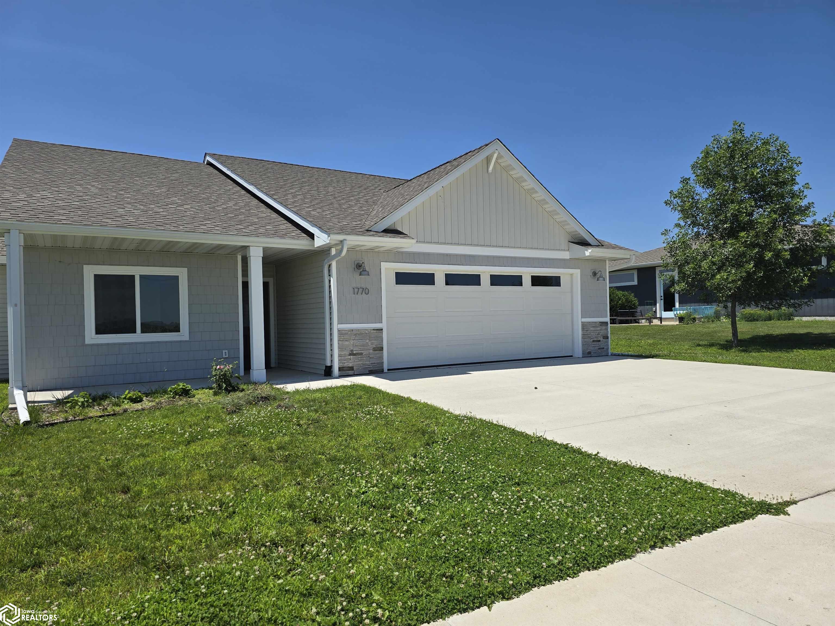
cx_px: 418
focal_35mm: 23
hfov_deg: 73.9
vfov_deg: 58.9
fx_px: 555
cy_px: 313
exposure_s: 1/1453
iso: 12
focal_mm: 6.3
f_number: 1.7
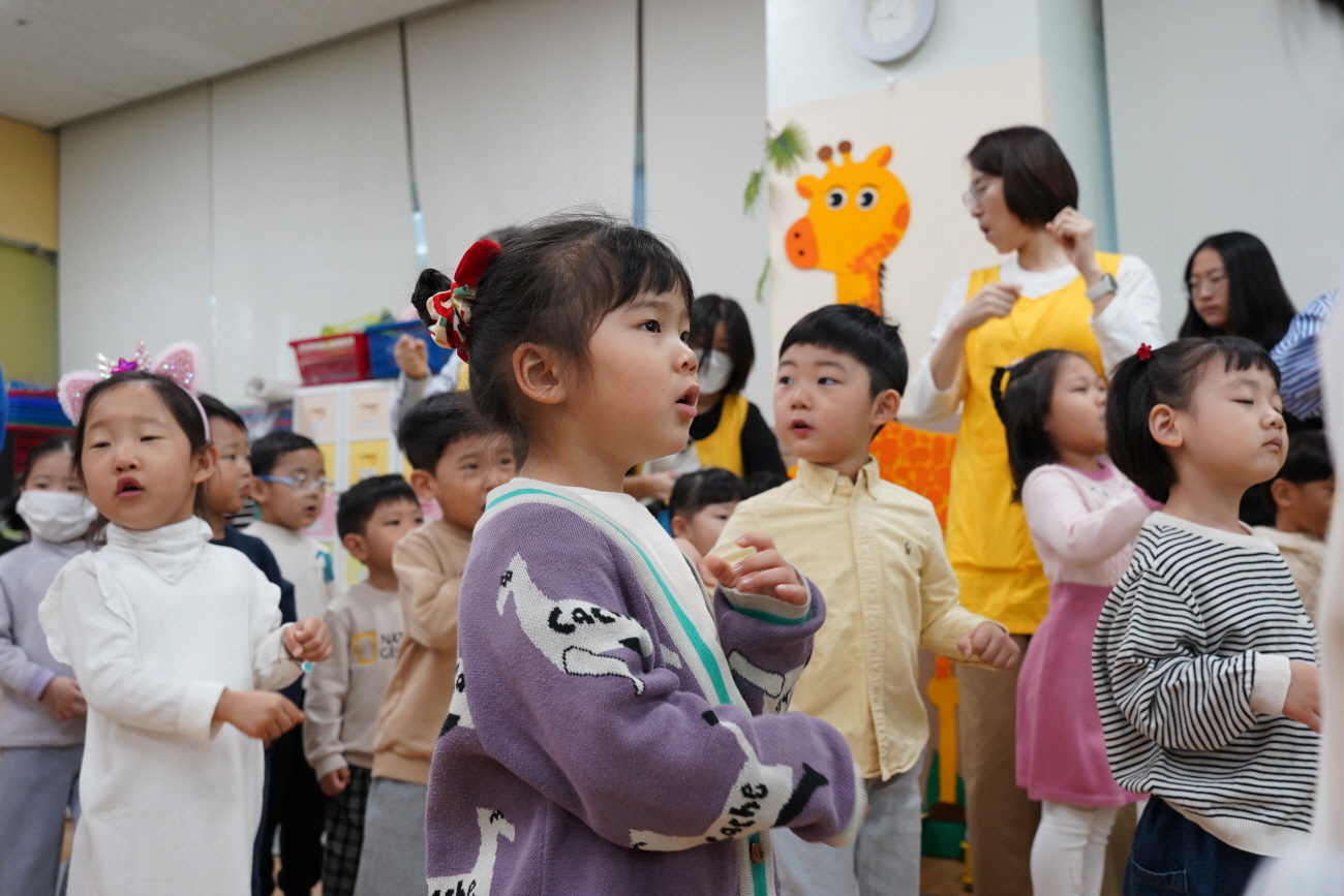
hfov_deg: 53.1
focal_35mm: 36
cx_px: 672
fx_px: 1344
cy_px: 448
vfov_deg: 36.9
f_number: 5.6
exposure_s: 1/125
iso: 2500
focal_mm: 36
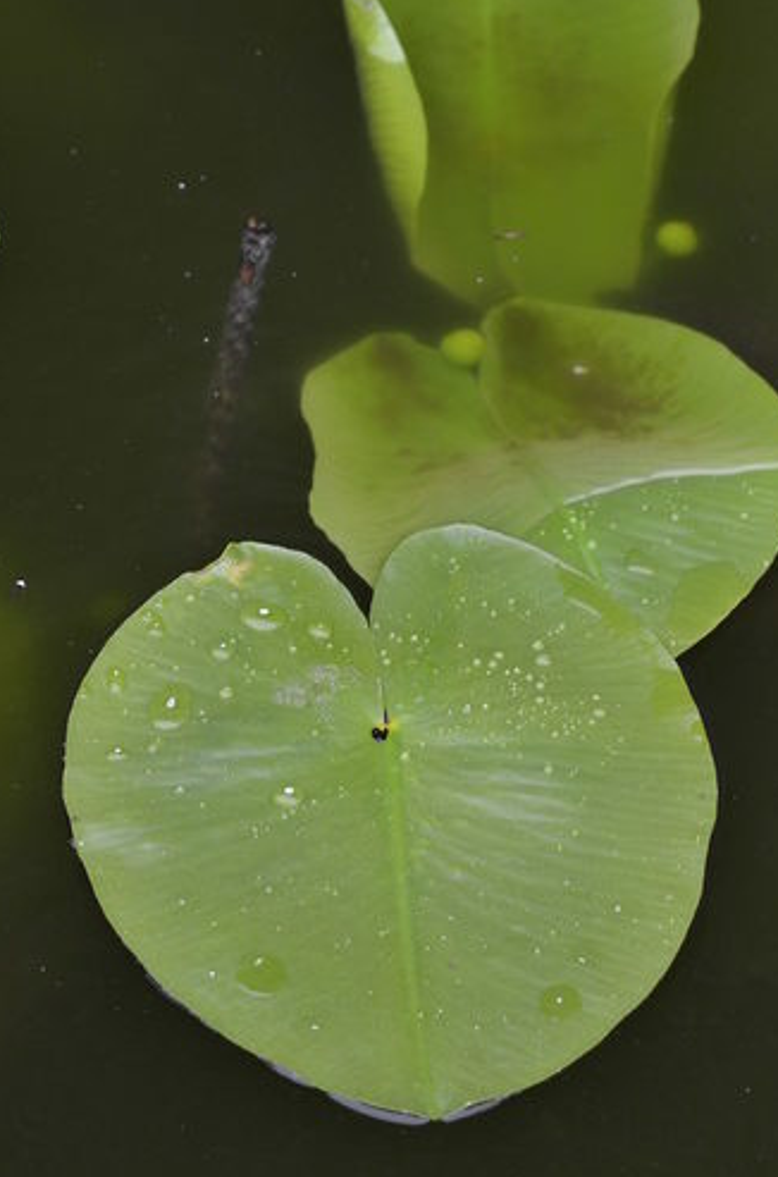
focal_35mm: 219
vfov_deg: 9.4
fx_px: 7139
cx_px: 350
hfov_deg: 6.2
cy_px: 466
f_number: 5.6
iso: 800
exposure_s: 1/160
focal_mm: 120
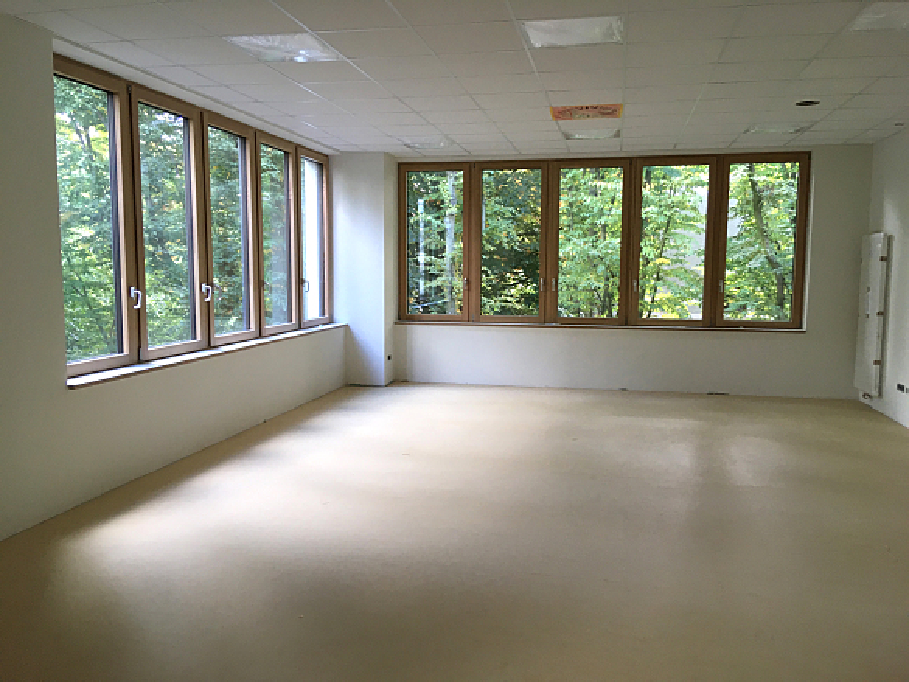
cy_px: 341
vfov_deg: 48.2
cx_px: 454
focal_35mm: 29
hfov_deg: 61.6
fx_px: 762
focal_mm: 4.15
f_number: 2.2
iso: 80
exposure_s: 1/33
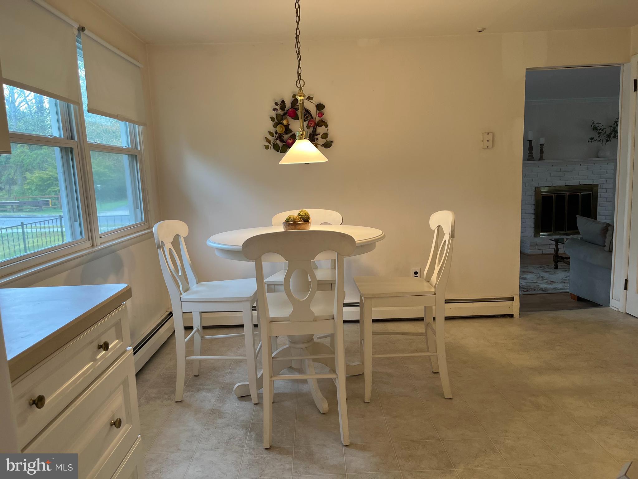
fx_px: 479
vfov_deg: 53.1
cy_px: 240
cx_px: 319
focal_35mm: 26
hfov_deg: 67.3
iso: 80
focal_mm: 5.1
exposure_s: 1/60
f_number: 1.6
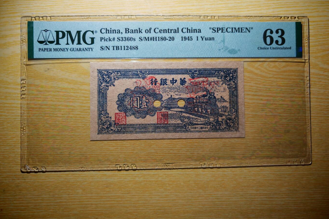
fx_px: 265
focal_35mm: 29
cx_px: 169
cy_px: 100
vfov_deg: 44.9
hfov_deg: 63.6
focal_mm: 7.62
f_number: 1.6
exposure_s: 1/100
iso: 500
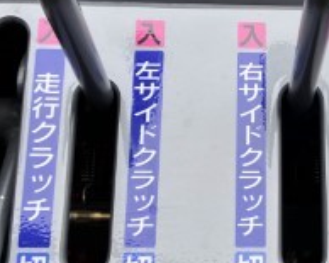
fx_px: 876
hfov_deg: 20.9
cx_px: 285
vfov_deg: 17.0
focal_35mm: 90
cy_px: 85
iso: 32
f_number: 1.8
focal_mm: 3.99
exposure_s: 1/319
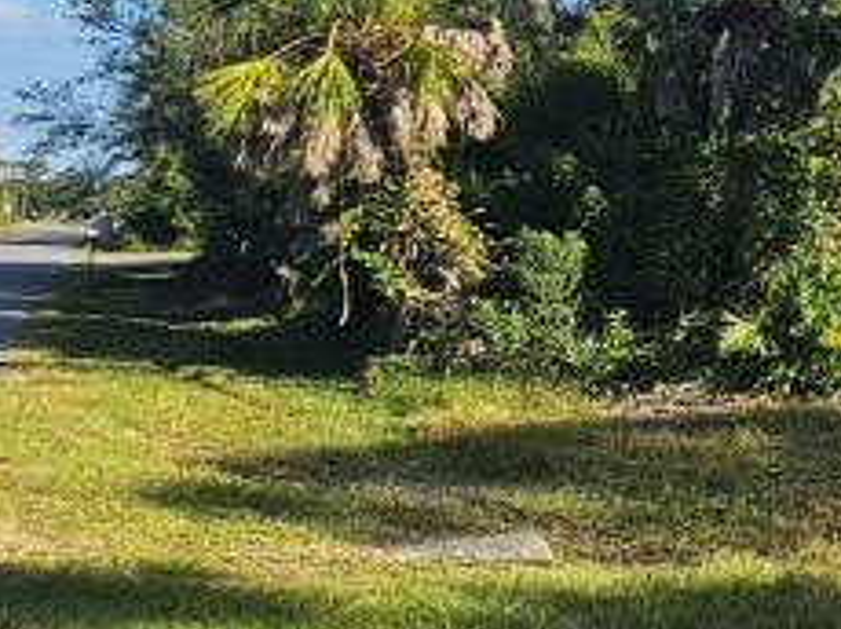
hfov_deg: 23.2
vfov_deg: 25.1
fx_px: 1408
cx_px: 1397
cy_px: 223
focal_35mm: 58
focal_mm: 2.2
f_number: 2.2
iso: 50
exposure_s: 1/1709
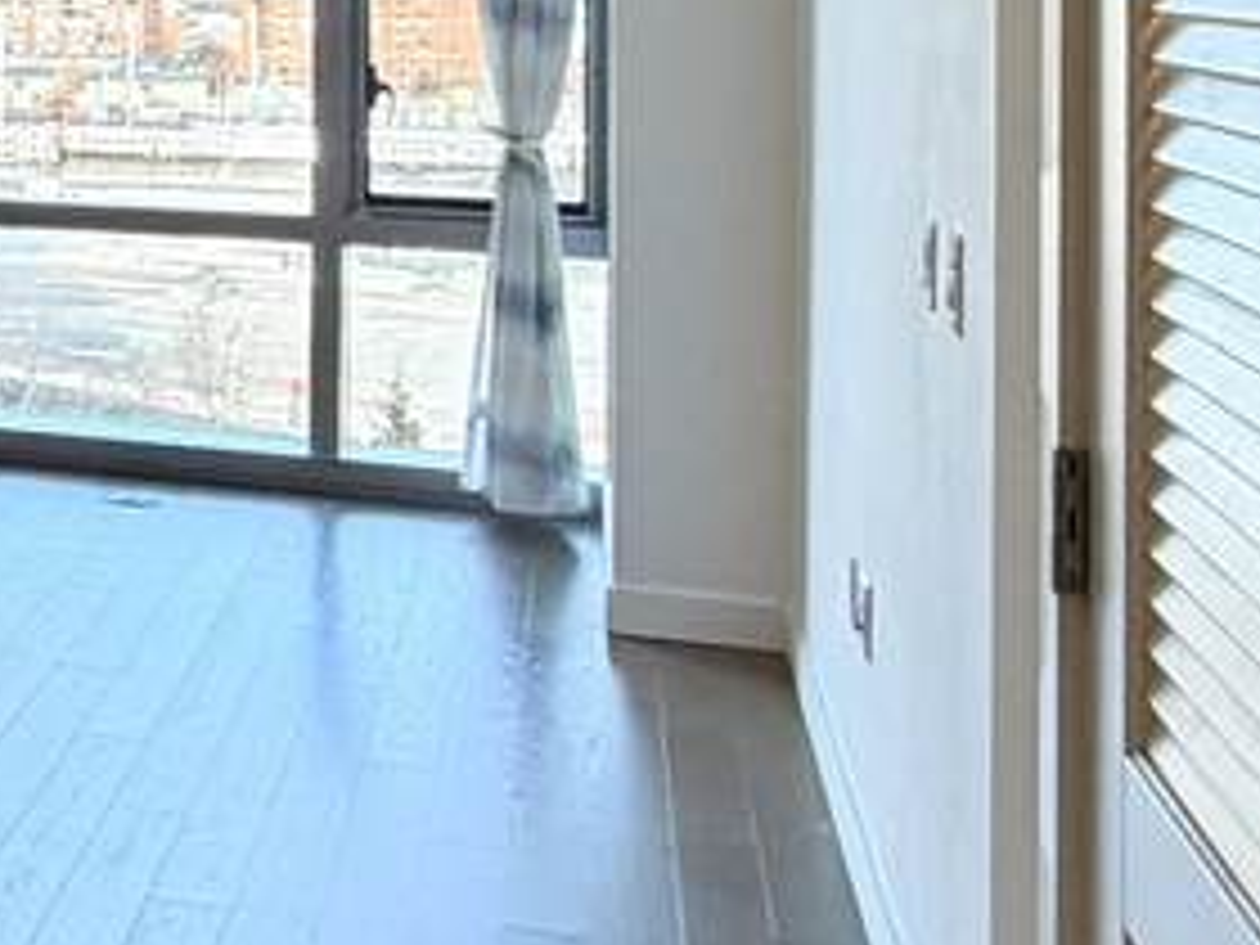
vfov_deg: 22.6
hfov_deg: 23.5
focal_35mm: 64
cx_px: -684
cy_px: 162
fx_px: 2330
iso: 125
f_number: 2.2
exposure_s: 1/120
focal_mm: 2.22
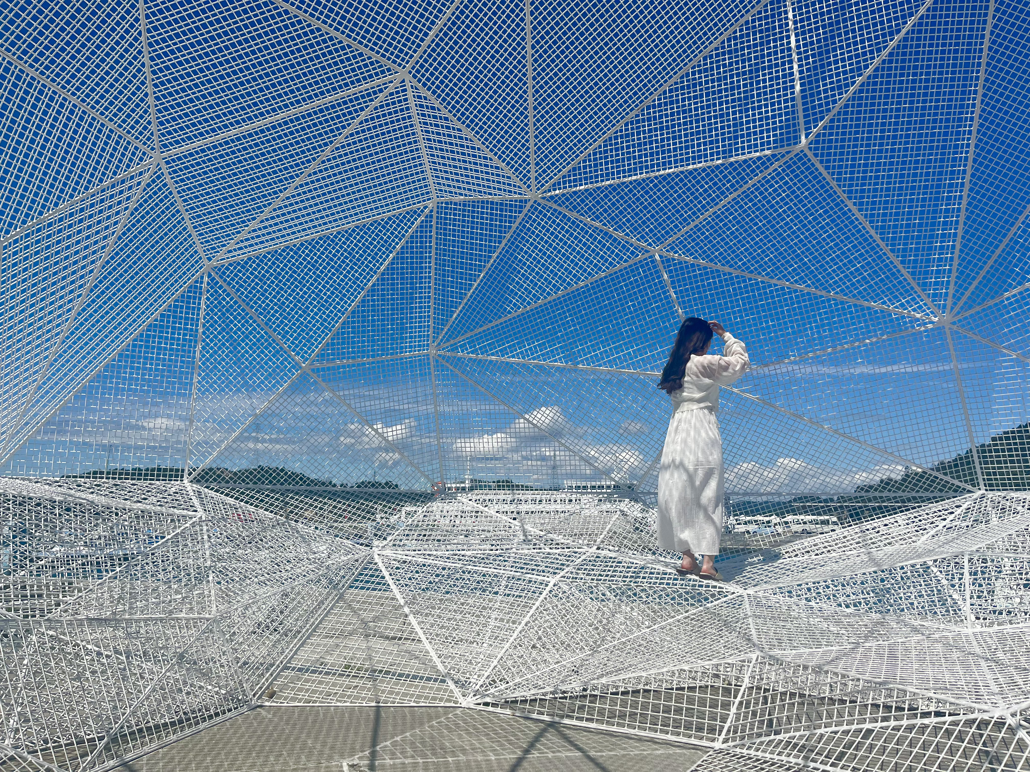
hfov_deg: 67.3
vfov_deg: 53.1
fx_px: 774
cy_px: 386
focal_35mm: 26
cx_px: 515
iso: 50
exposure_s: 1/9091
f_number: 1.6
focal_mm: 5.1
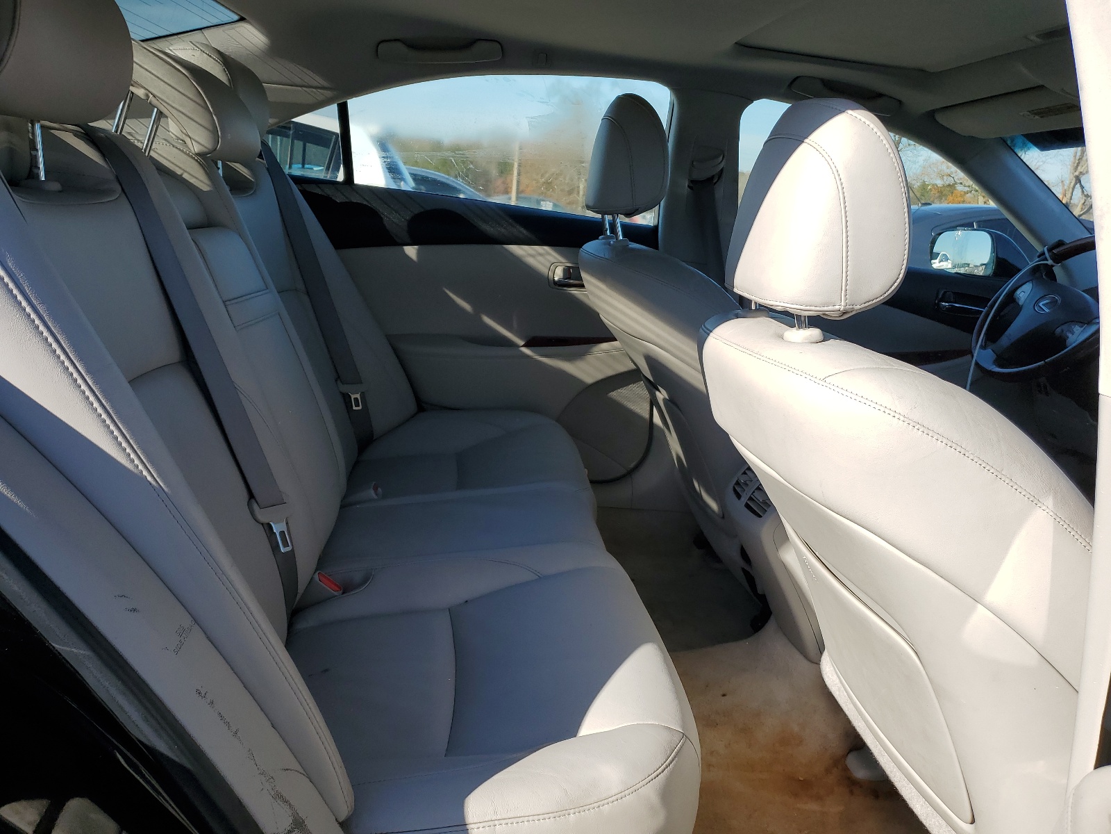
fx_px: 834
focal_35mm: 26
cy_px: 417
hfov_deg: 67.3
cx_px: 556
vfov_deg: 53.1
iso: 50
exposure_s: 1/1667
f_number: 1.5
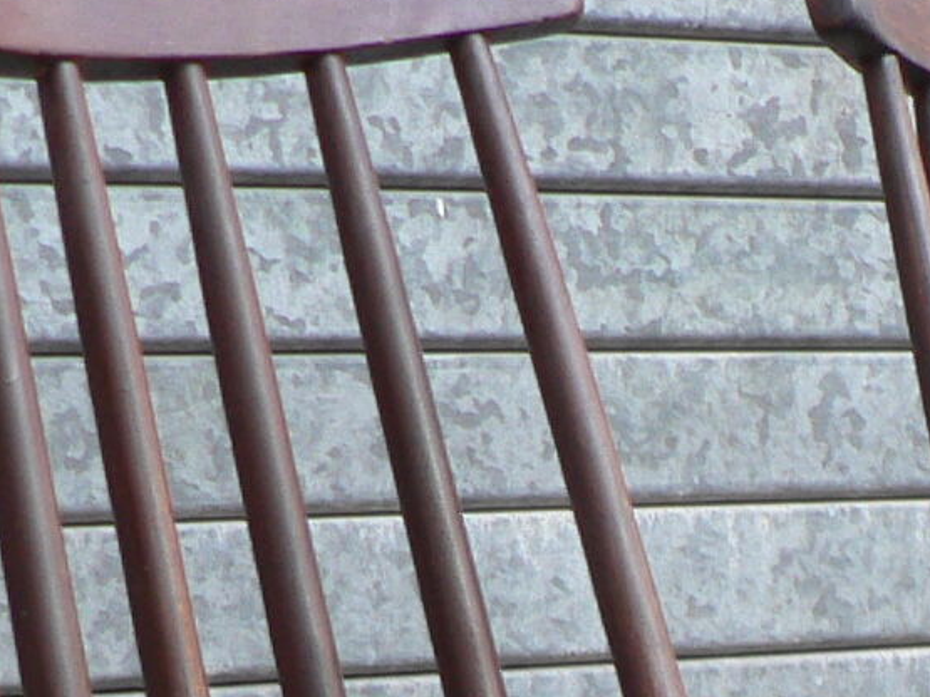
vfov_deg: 8.5
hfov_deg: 11.3
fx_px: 4459
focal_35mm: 166
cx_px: 1471
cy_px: 1422
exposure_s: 1/80
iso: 80
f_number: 2.8
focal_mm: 6
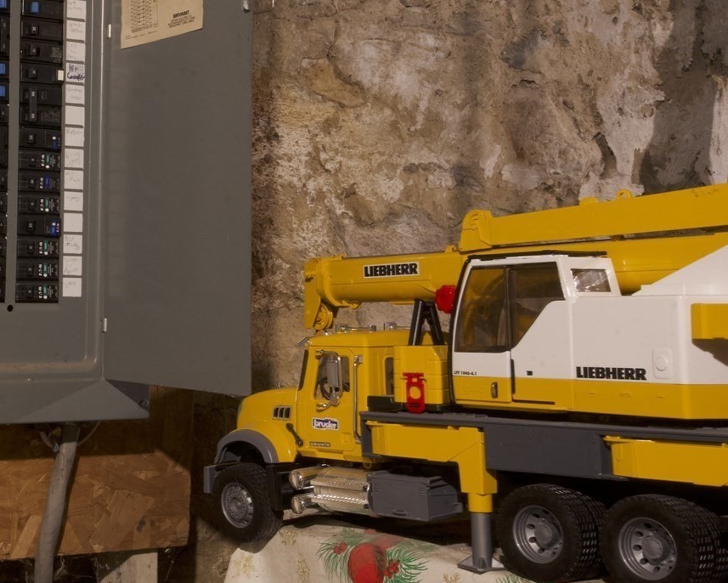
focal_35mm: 65
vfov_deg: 23.4
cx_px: -43
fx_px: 1401
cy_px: 193
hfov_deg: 27.1
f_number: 22
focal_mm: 29
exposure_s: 2
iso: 1000
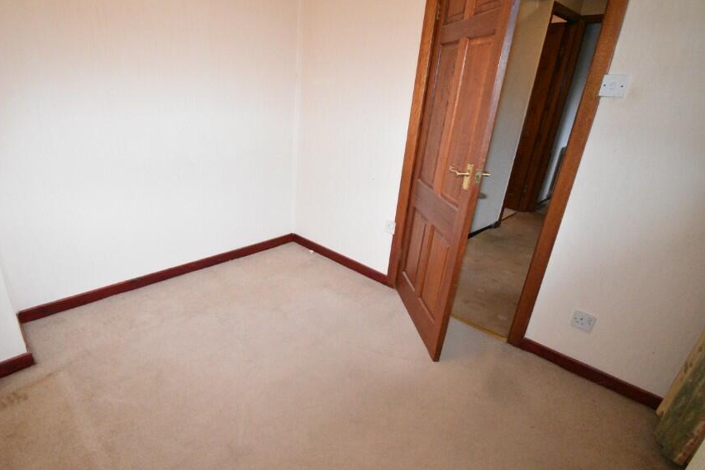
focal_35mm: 18
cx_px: 296
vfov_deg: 67.4
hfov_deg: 89.3
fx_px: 353
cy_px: 237
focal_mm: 10
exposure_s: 1/125
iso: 5000
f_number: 4.5
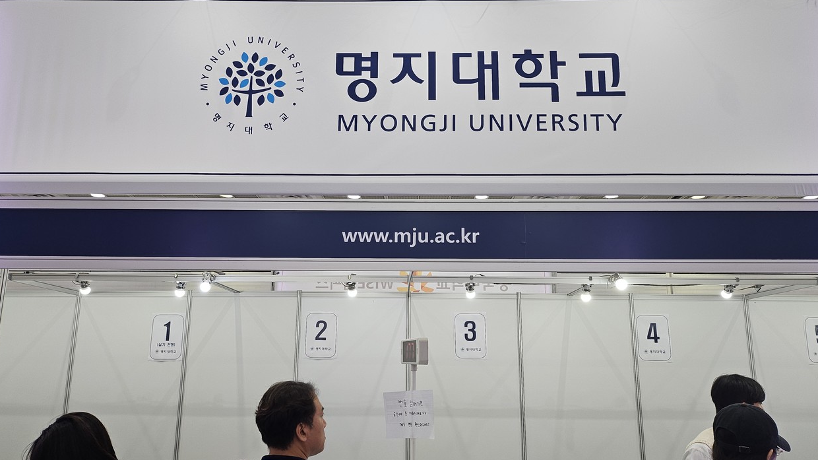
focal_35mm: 27
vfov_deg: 42.8
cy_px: 251
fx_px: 586
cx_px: 408
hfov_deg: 69.9
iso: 100
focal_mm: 5
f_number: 1.8
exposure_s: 1/120
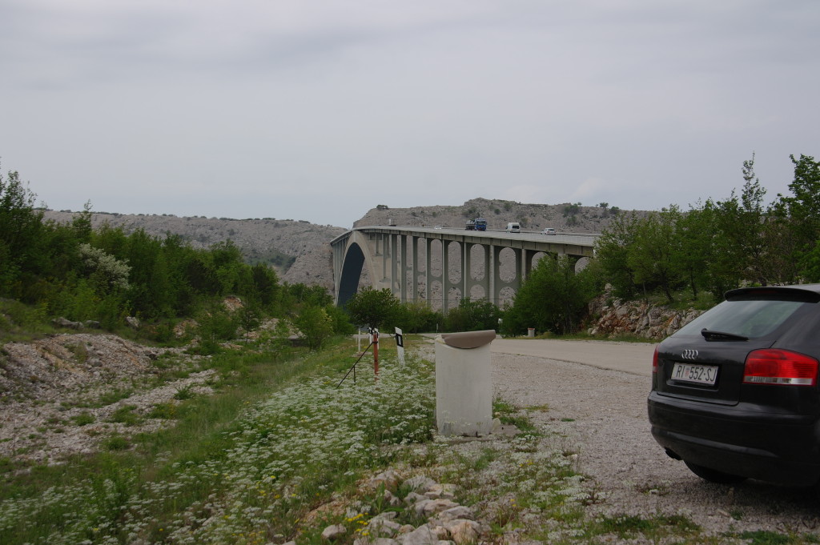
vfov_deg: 25.5
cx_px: 410
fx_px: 1206
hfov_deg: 37.5
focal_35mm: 53
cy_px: 272
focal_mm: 35
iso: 100
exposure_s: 1/350
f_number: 8
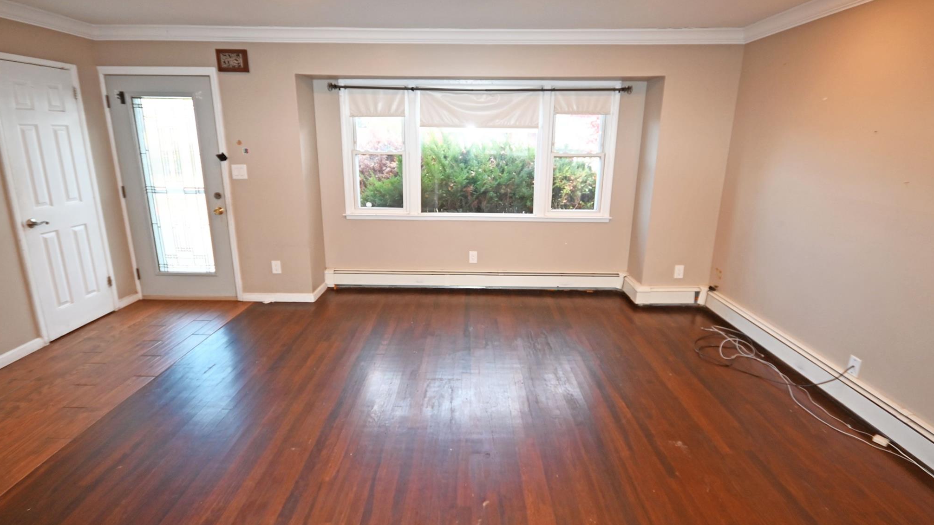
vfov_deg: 66.9
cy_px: 235
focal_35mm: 16
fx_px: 396
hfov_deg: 99.4
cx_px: 463
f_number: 4
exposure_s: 1/60
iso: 450
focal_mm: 10
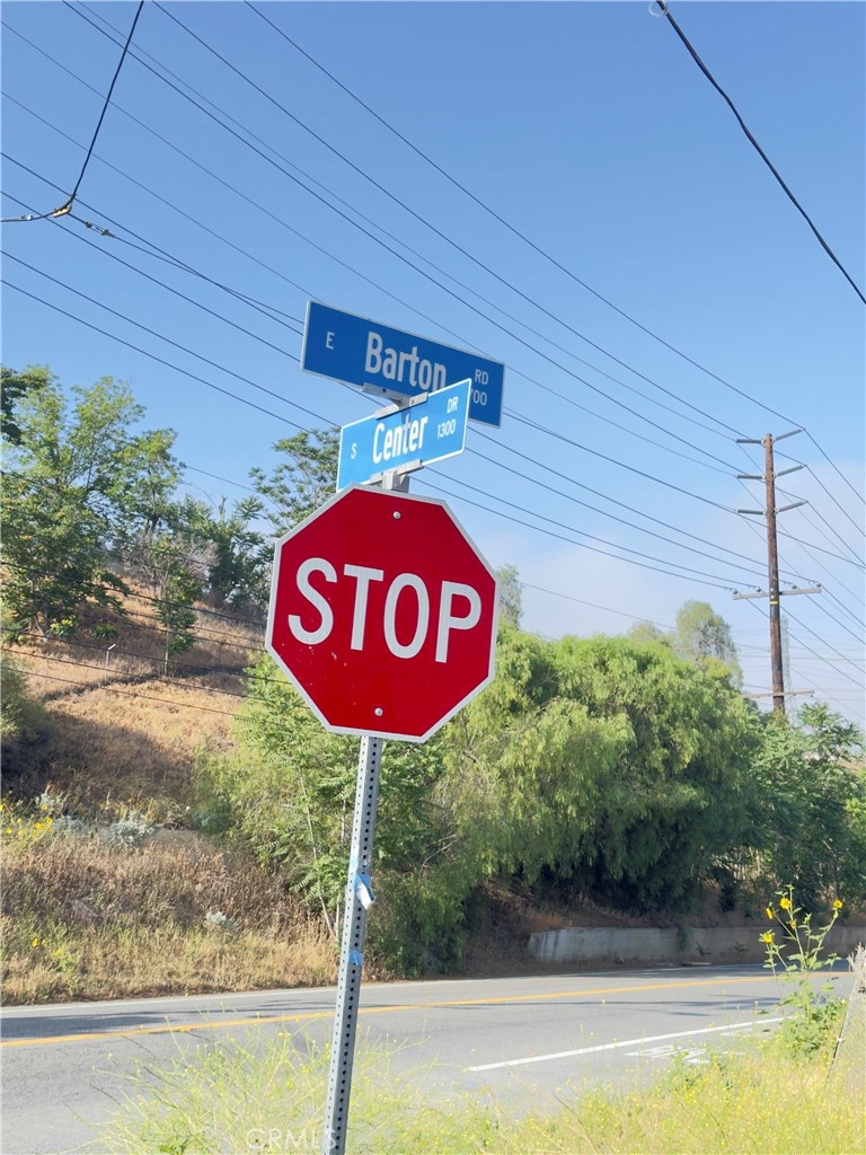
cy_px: 578
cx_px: 433
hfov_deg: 30.3
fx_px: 1601
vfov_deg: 39.7
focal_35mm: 48
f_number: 1.78
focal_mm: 6.76
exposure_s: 1/685
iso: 64
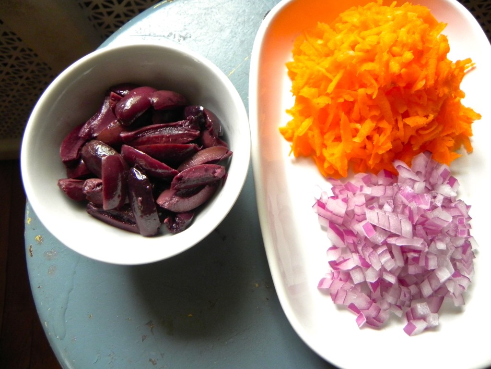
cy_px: 184
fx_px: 369
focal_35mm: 26
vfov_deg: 53.1
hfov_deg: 67.3
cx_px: 246
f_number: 2.8
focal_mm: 4.6
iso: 400
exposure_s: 1/24.7
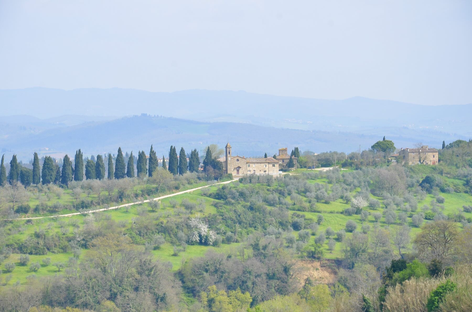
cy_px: 156
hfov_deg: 13.1
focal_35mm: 158
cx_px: 236
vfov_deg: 8.7
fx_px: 2061
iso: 400
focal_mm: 105
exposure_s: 1/500
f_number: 11
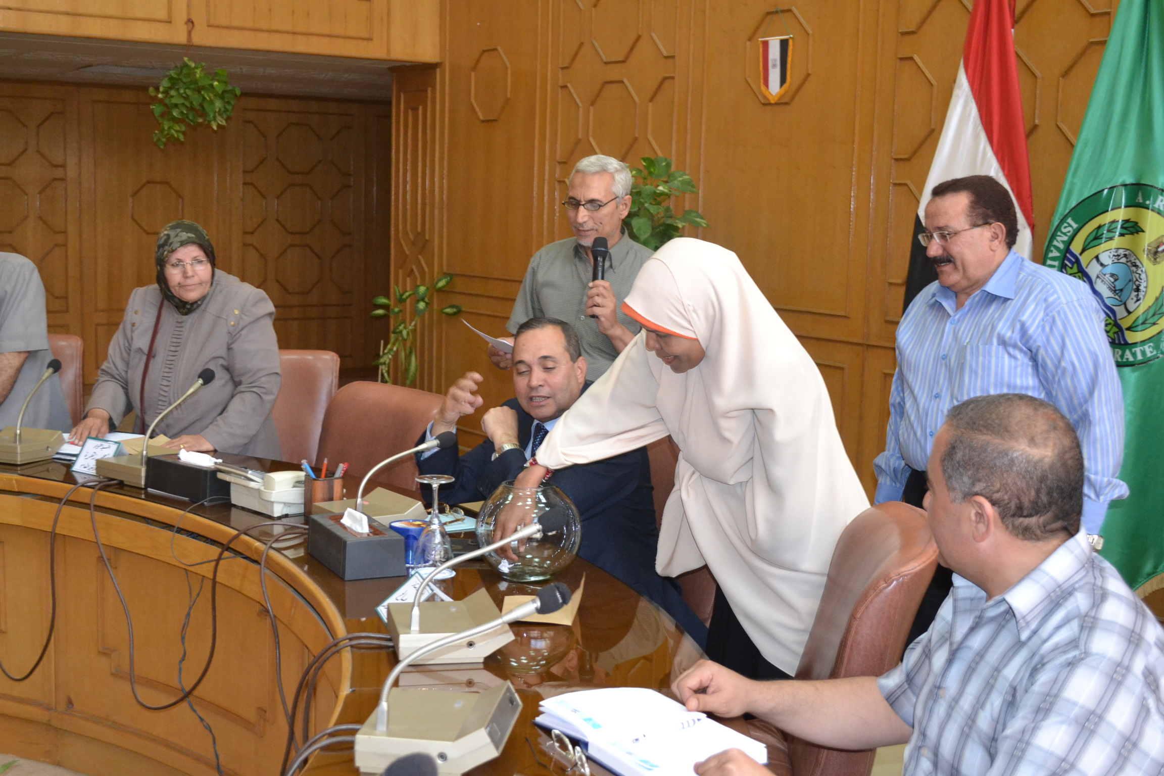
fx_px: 1455
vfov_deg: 29.9
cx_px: 582
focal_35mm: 45
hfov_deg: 43.6
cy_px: 388
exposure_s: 1/60
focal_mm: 30
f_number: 4.5
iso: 1800
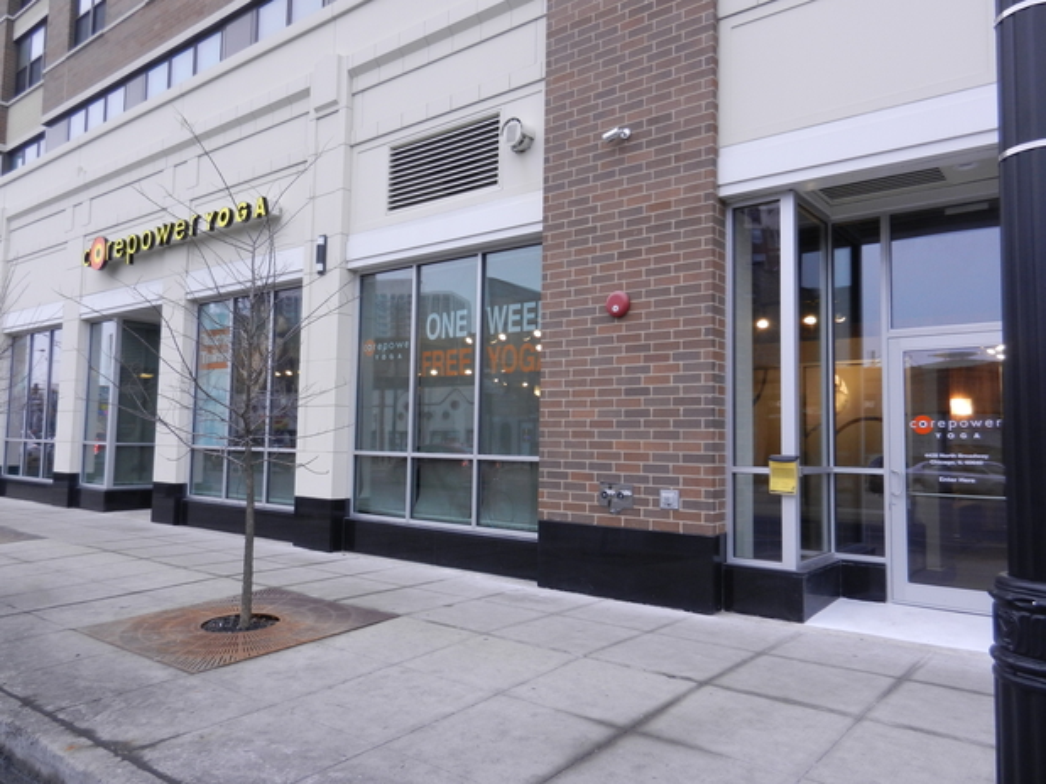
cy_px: 392
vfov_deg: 54.9
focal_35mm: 25
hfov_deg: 69.4
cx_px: 523
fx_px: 755
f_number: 3.5
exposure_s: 1/100
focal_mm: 4.5
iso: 160
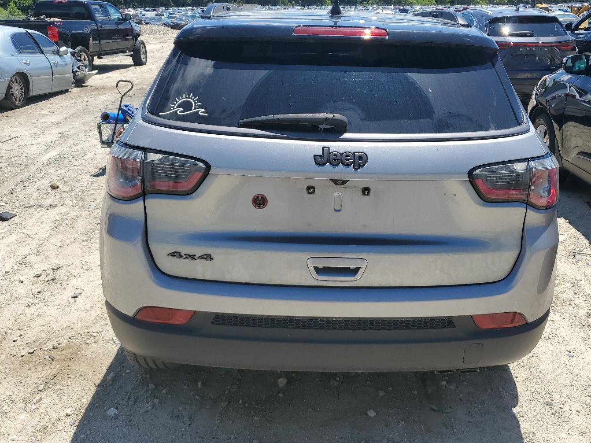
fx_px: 529
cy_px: 205
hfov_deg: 58.2
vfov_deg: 45.4
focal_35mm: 31
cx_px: 335
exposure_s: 1/2500
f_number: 1.5
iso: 50
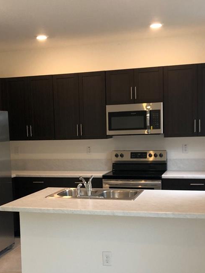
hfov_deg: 28.0
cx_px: 81
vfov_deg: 36.6
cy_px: 171
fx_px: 410
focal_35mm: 52
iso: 25
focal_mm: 4
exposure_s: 1/40
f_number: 1.8
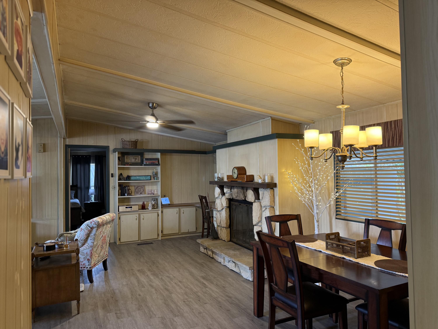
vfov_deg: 56.8
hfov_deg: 71.6
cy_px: 164
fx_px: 304
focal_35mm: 24
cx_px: 219
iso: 160
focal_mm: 6.76
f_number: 1.78
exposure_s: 1/60
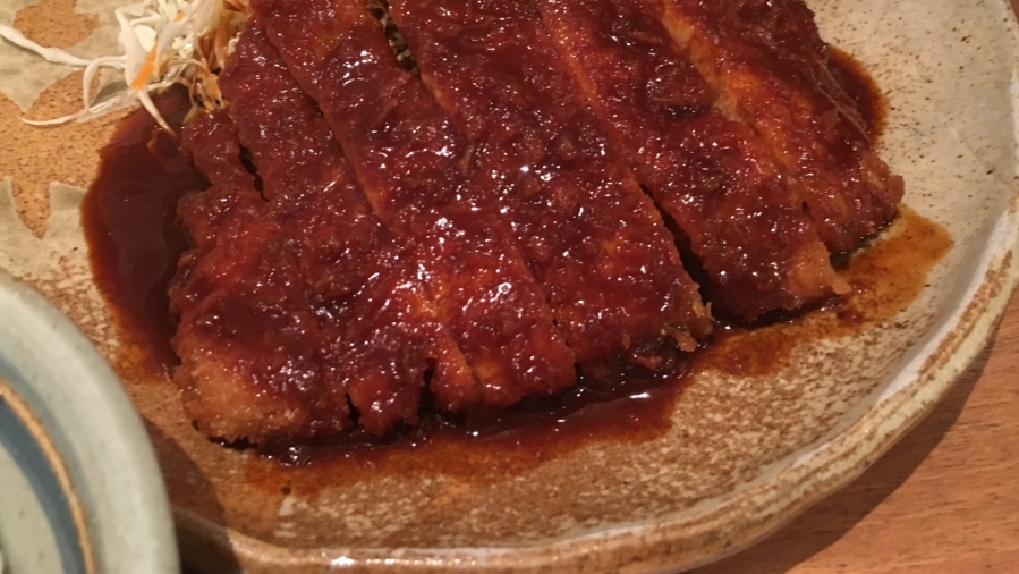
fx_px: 973
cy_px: 162
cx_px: 518
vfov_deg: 32.4
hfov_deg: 55.3
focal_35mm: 36
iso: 200
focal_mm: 4.15
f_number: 2.2
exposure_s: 1/20
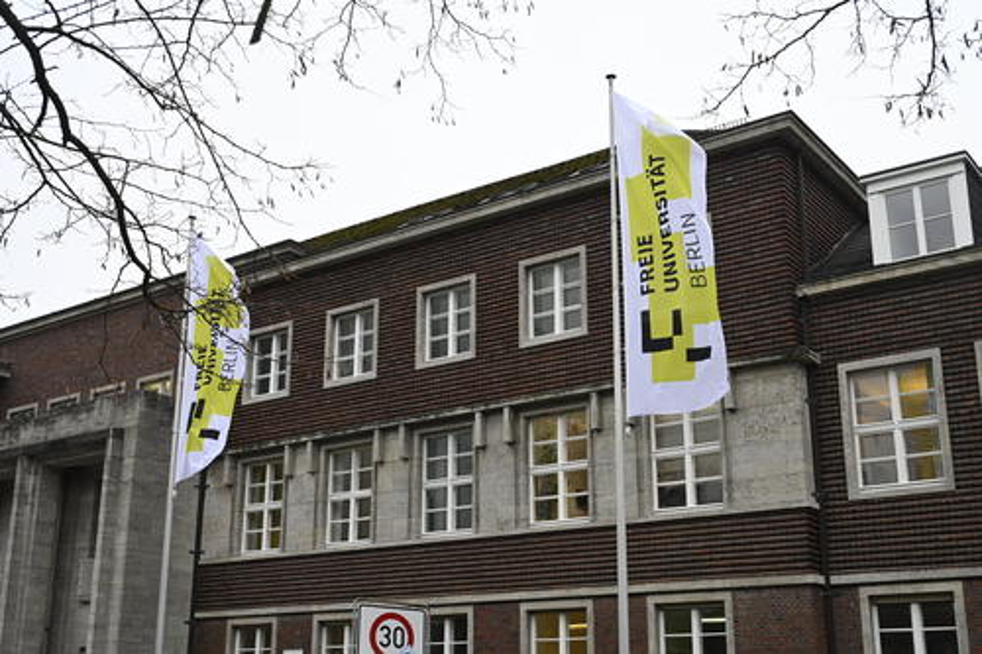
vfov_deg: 33.4
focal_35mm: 40
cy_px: 327
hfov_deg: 48.5
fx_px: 1091
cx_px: 491
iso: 1600
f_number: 4.5
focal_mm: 40
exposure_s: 1/320
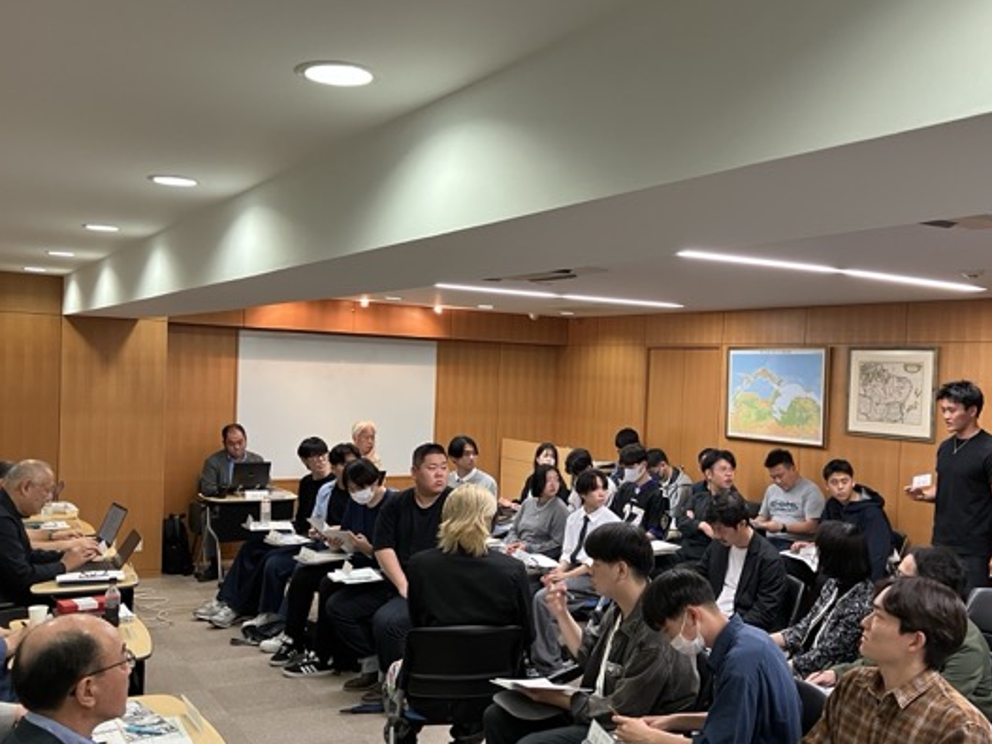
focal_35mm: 34
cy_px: 418
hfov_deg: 53.9
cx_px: 533
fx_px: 974
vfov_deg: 41.7
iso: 100
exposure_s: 1/50
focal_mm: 3.99
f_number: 1.8
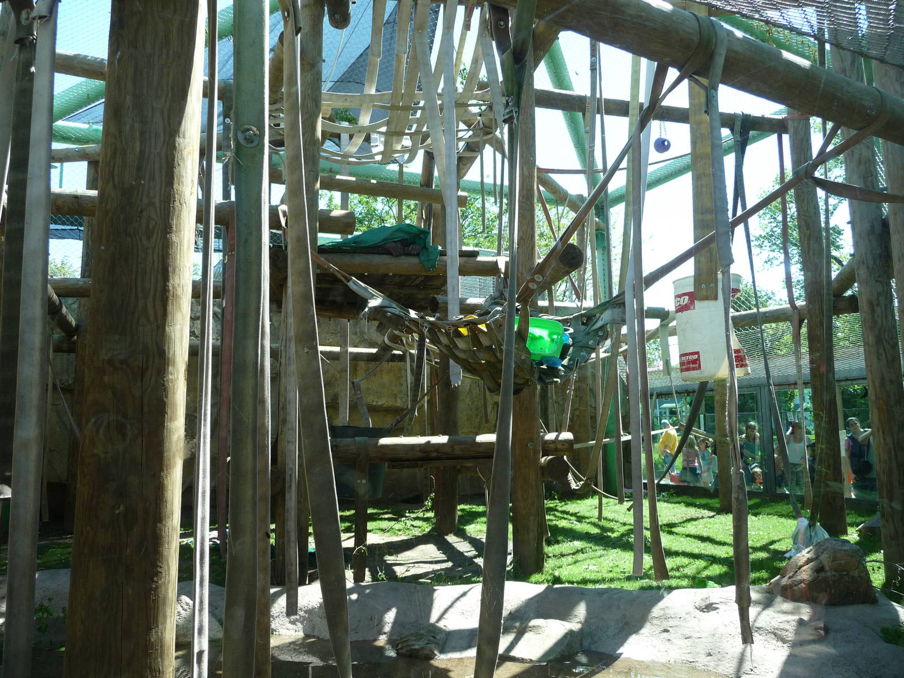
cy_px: 339
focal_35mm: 28
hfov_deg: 63.4
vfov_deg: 49.7
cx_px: 452
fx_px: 731
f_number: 3.3
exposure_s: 1/160
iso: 100
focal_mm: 4.7
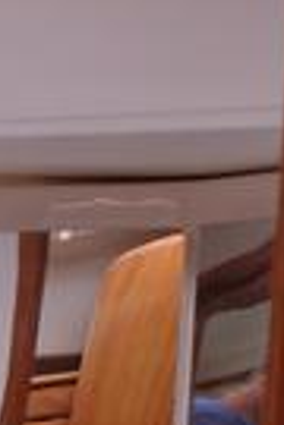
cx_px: -185
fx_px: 1420
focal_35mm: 120
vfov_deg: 14.2
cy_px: 863
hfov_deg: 10.9
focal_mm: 18
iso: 800
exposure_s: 1/100
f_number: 5
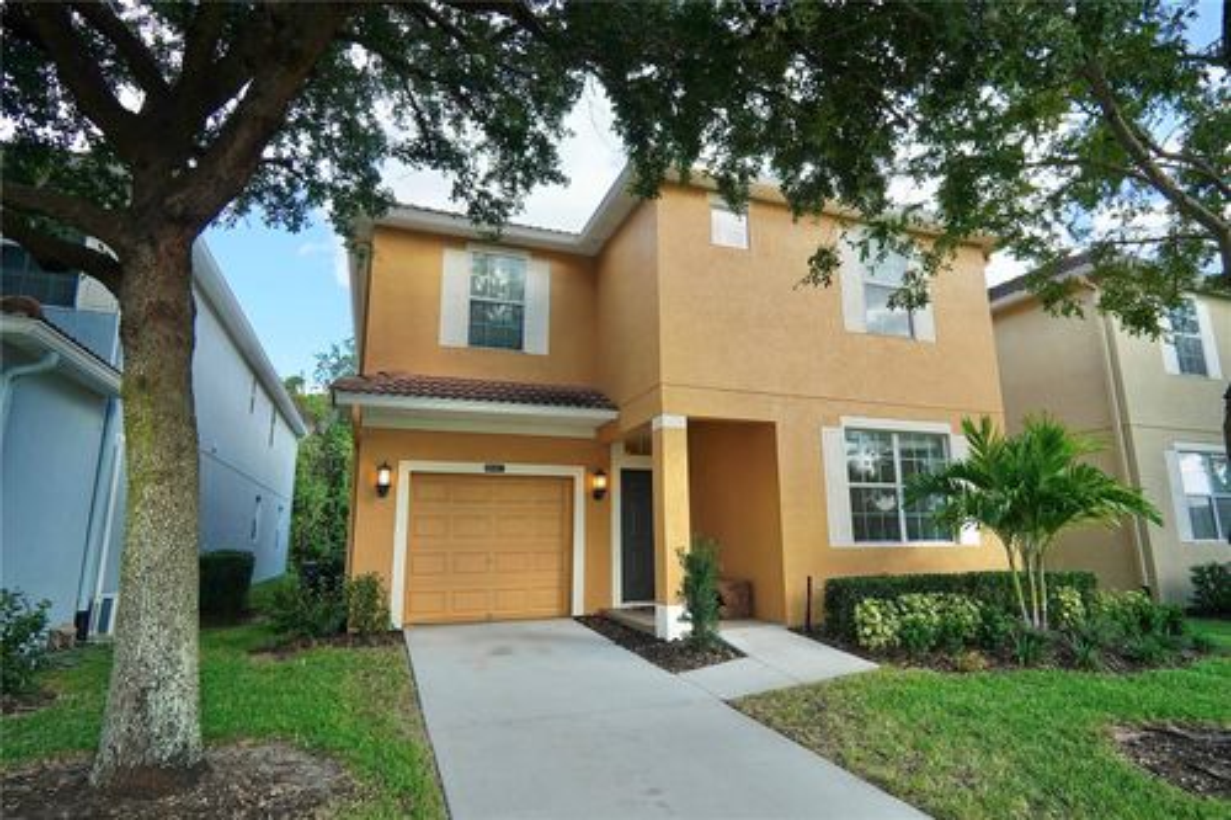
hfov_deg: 90.0
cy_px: 410
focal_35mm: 18
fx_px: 615
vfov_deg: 67.3
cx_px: 616
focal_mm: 12
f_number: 4.5
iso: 100
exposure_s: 1/200
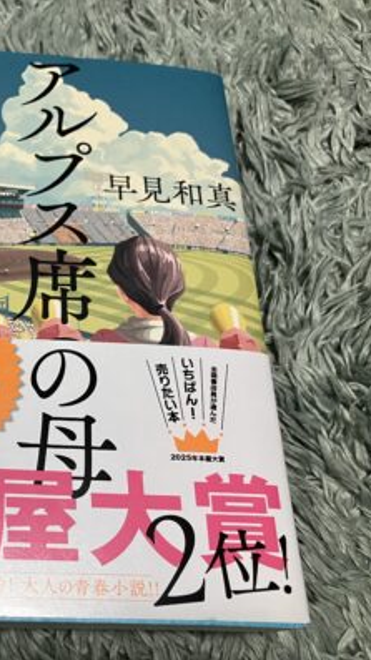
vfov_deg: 49.4
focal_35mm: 41
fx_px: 718
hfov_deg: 26.9
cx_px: -26
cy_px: 331
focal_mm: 3.99
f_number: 1.8
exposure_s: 1/59
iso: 160
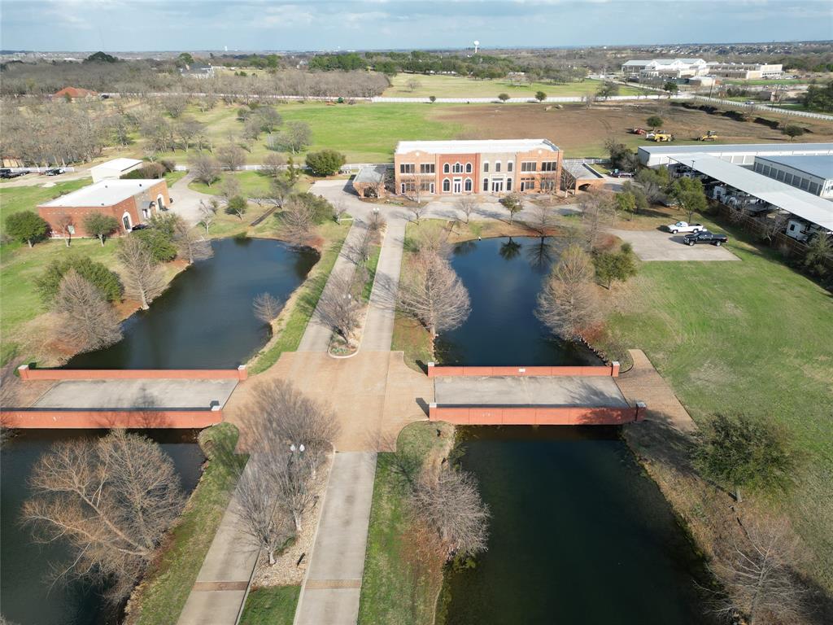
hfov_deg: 71.6
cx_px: 416
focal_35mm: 24
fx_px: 578
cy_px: 312
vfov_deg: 56.8
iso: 110
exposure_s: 1/1600
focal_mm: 6.72
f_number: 1.7
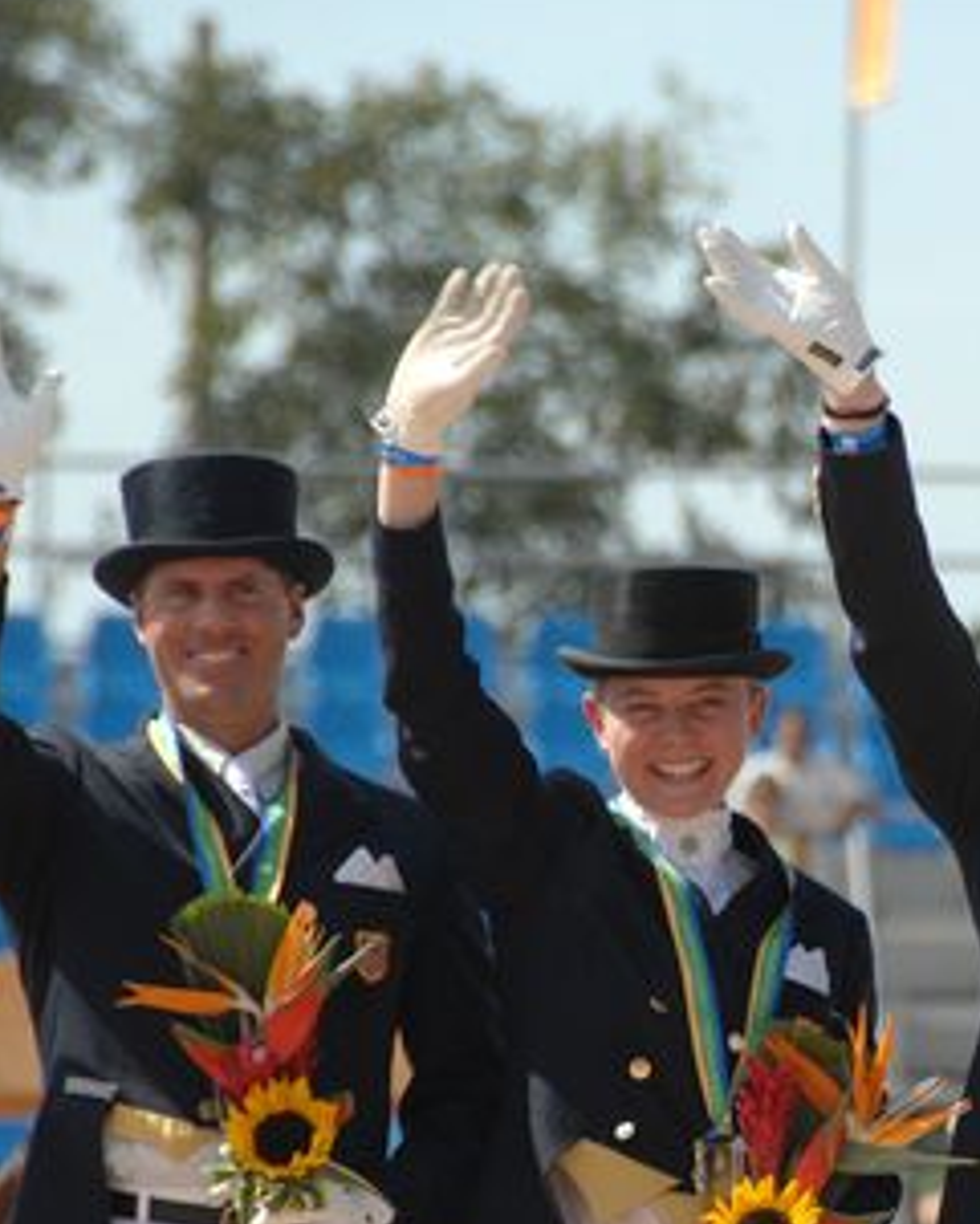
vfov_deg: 3.2
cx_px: 870
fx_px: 21670
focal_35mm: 598
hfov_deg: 2.6
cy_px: 771
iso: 200
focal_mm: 200
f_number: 5.6
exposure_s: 1/500
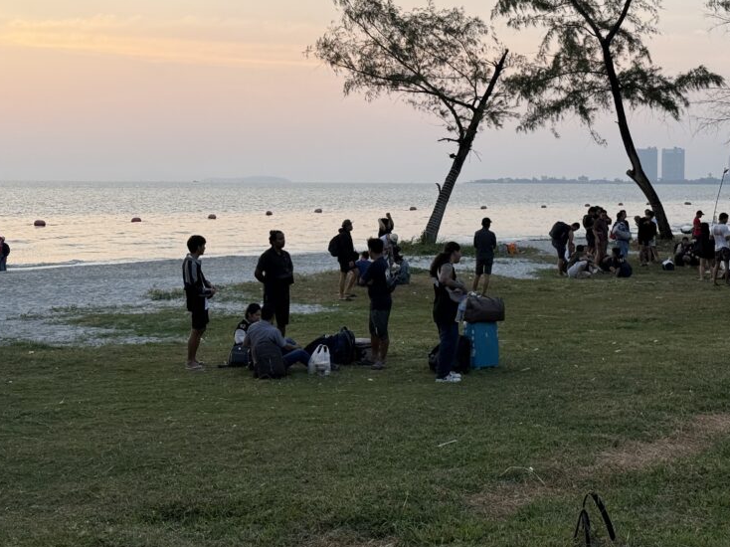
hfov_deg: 29.0
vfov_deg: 21.9
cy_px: 203
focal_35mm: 67
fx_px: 1412
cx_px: 387
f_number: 1.78
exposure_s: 1/625
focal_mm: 6.76
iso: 64
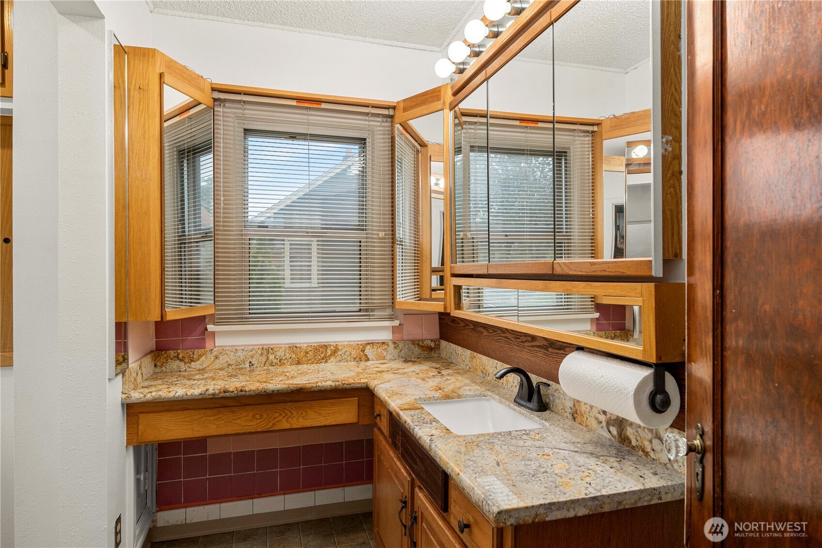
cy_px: 274
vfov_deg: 64.5
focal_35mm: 19
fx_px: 434
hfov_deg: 86.9
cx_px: 411
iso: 400
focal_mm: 19
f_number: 8
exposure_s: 1/30
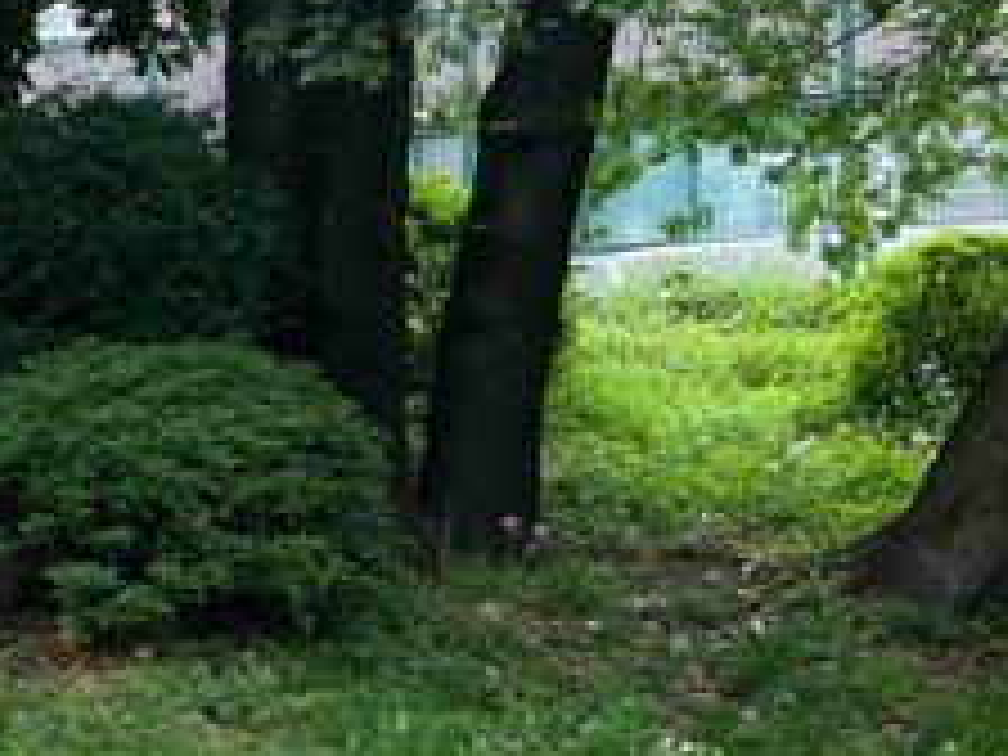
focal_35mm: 119
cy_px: 801
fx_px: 3465
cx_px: -1134
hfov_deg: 13.6
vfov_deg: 12.3
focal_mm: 4.2
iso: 50
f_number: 1.6
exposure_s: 1/121
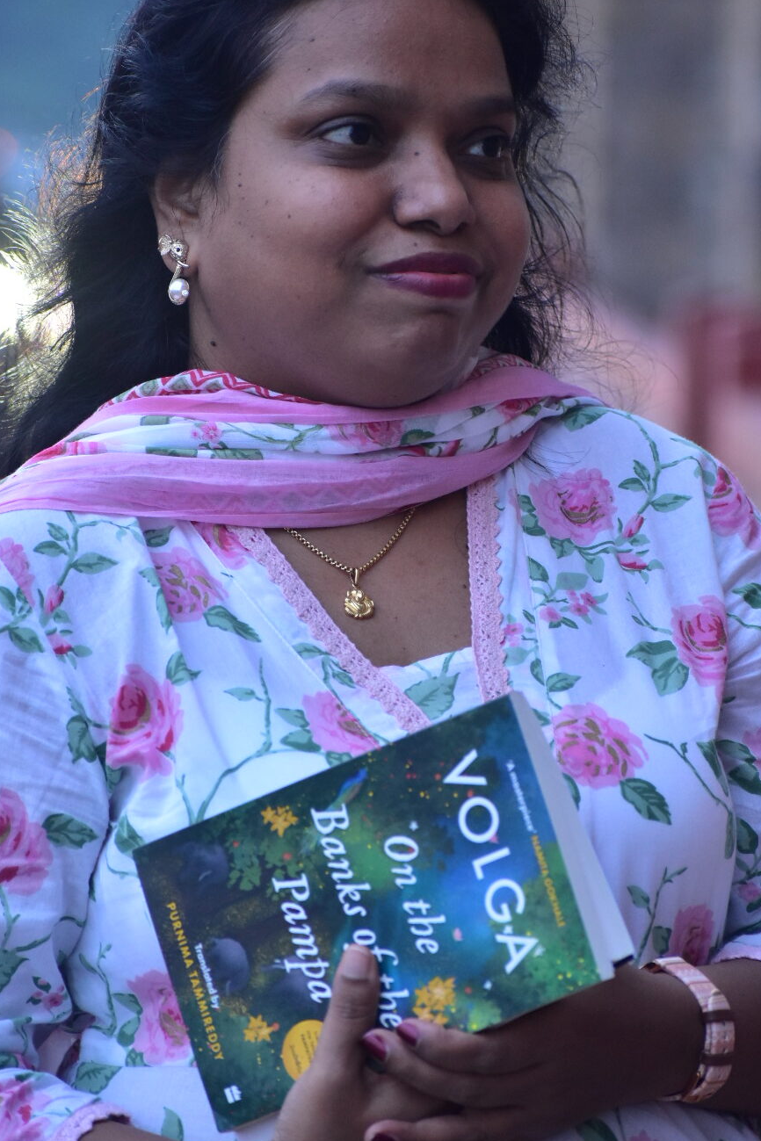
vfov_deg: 8.2
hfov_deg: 5.4
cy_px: 500
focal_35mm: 253
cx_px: 426
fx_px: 8010
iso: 1000
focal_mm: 135
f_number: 4.8
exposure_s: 1/160
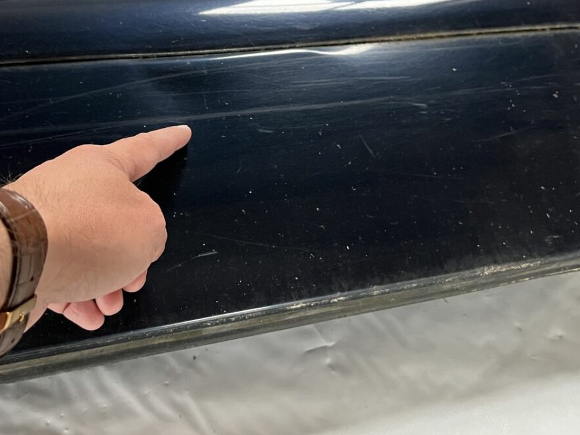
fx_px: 687
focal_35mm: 41
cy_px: 114
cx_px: 265
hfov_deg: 45.7
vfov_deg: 34.5
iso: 500
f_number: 1.5
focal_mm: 5.7
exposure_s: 1/46
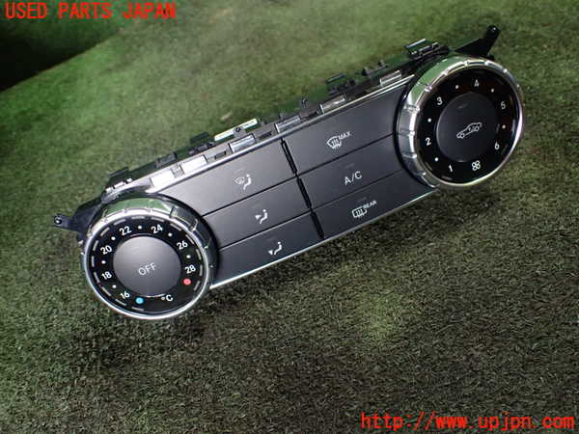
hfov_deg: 60.0
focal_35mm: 30
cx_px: 290
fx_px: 502
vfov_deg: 46.8
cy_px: 217
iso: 800
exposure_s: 1/125
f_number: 2.3
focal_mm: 5.4
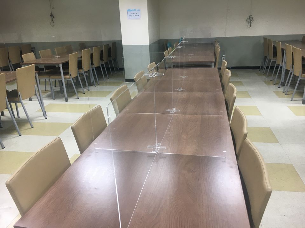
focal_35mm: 29
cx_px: 152
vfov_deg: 48.2
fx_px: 256
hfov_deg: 61.7
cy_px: 114
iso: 25
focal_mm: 4.15
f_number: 2.2
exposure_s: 1/30
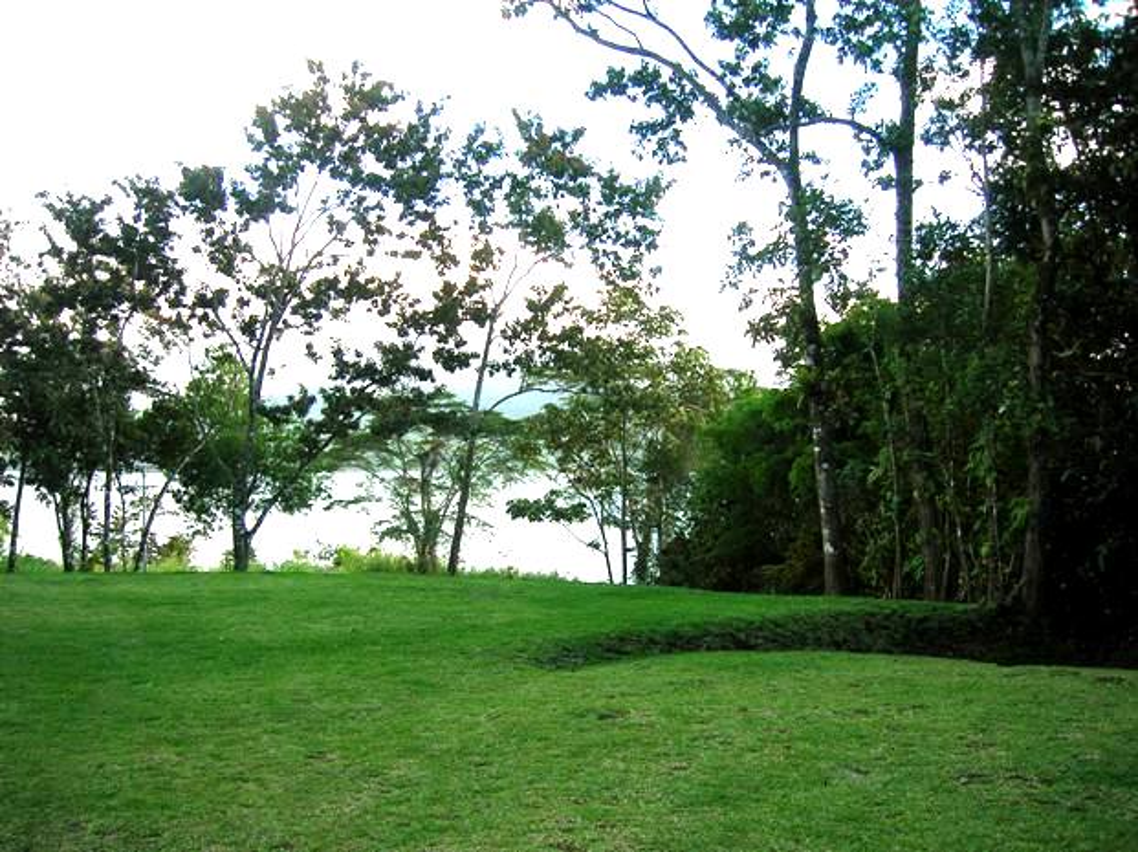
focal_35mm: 34
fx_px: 1117
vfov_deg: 41.8
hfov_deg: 54.0
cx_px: 569
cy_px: 426
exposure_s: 1/95
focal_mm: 5.7
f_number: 2.9
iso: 50
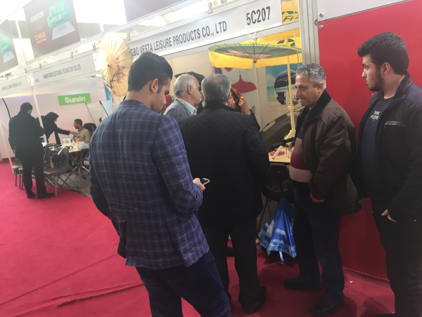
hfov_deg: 61.7
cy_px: 158
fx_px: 354
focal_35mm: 29
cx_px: 211
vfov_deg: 48.2
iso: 80
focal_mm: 4.15
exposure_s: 1/33
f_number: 2.2
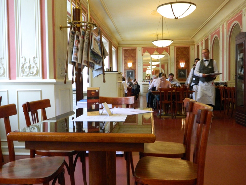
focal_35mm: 35
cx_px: 123
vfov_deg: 40.7
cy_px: 92
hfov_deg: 52.6
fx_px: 249
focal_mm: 6.2
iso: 400
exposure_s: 1/20
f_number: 3.3
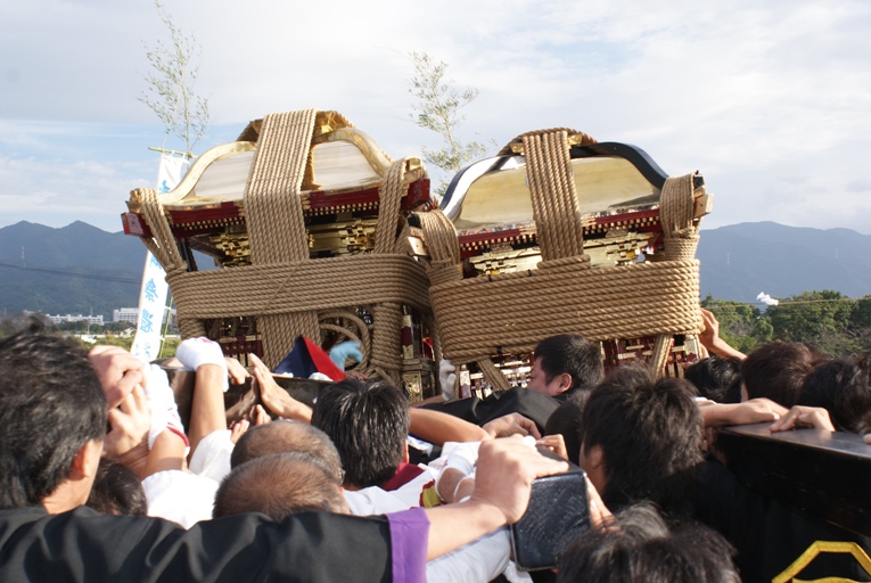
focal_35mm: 45
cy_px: 292
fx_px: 1090
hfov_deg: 43.6
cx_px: 436
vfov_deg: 29.9
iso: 100
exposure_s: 1/100
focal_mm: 30
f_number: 8
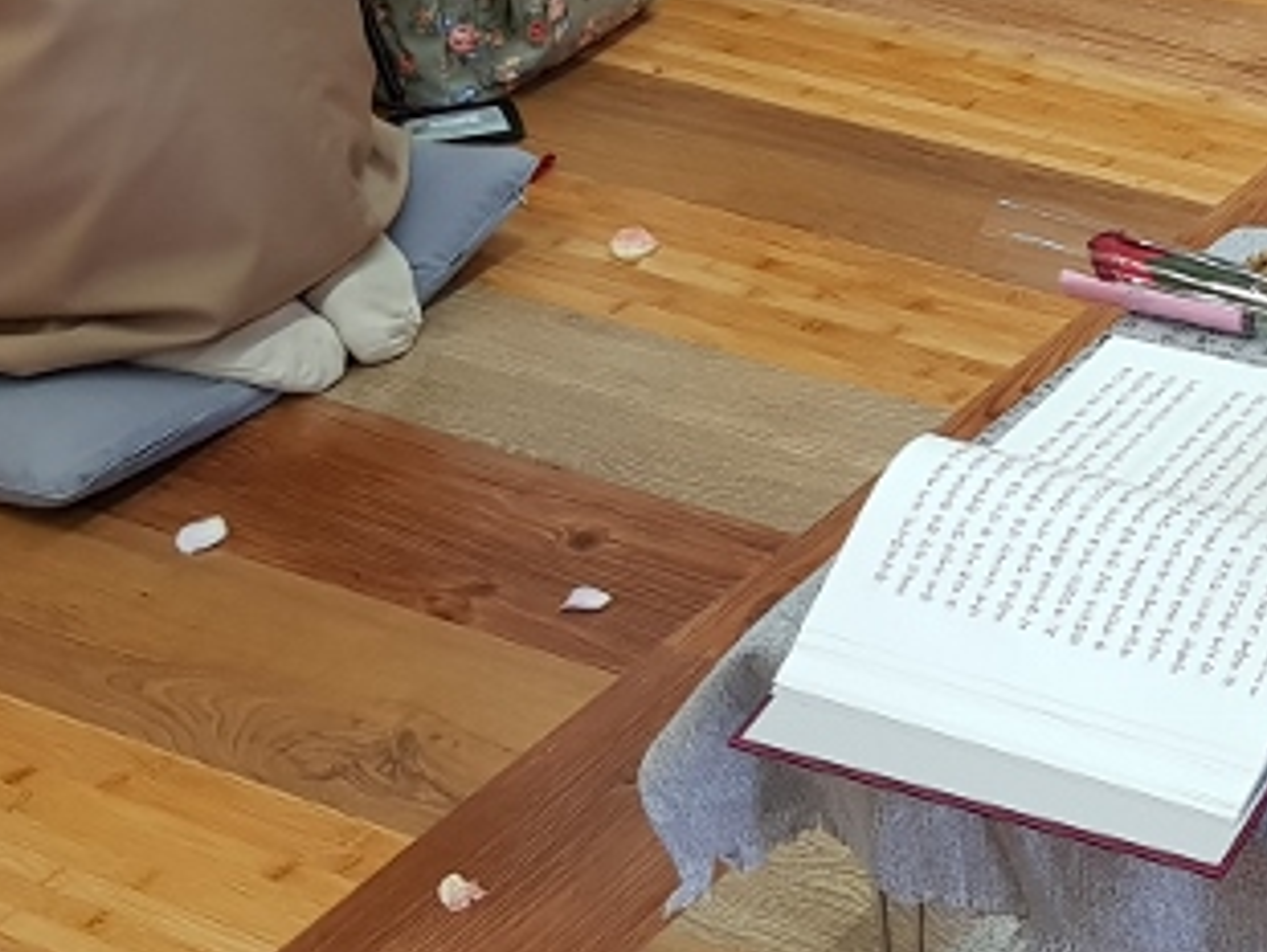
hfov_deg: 25.3
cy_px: 355
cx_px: 1618
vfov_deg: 21.9
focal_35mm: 67
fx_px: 2454
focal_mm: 4.2
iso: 160
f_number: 1.7
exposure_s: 1/40
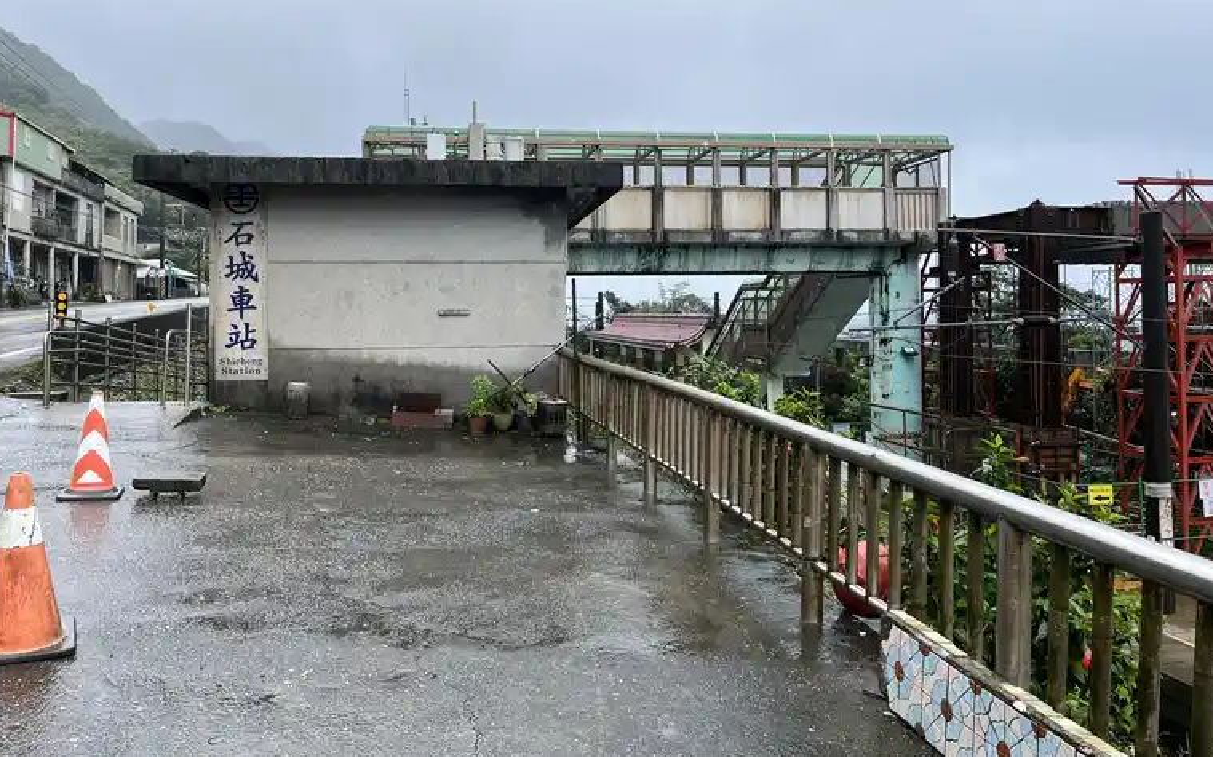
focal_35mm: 29
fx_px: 958
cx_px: 582
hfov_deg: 64.6
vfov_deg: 42.8
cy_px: 282
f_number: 1.6
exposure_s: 1/688
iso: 50
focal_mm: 5.1
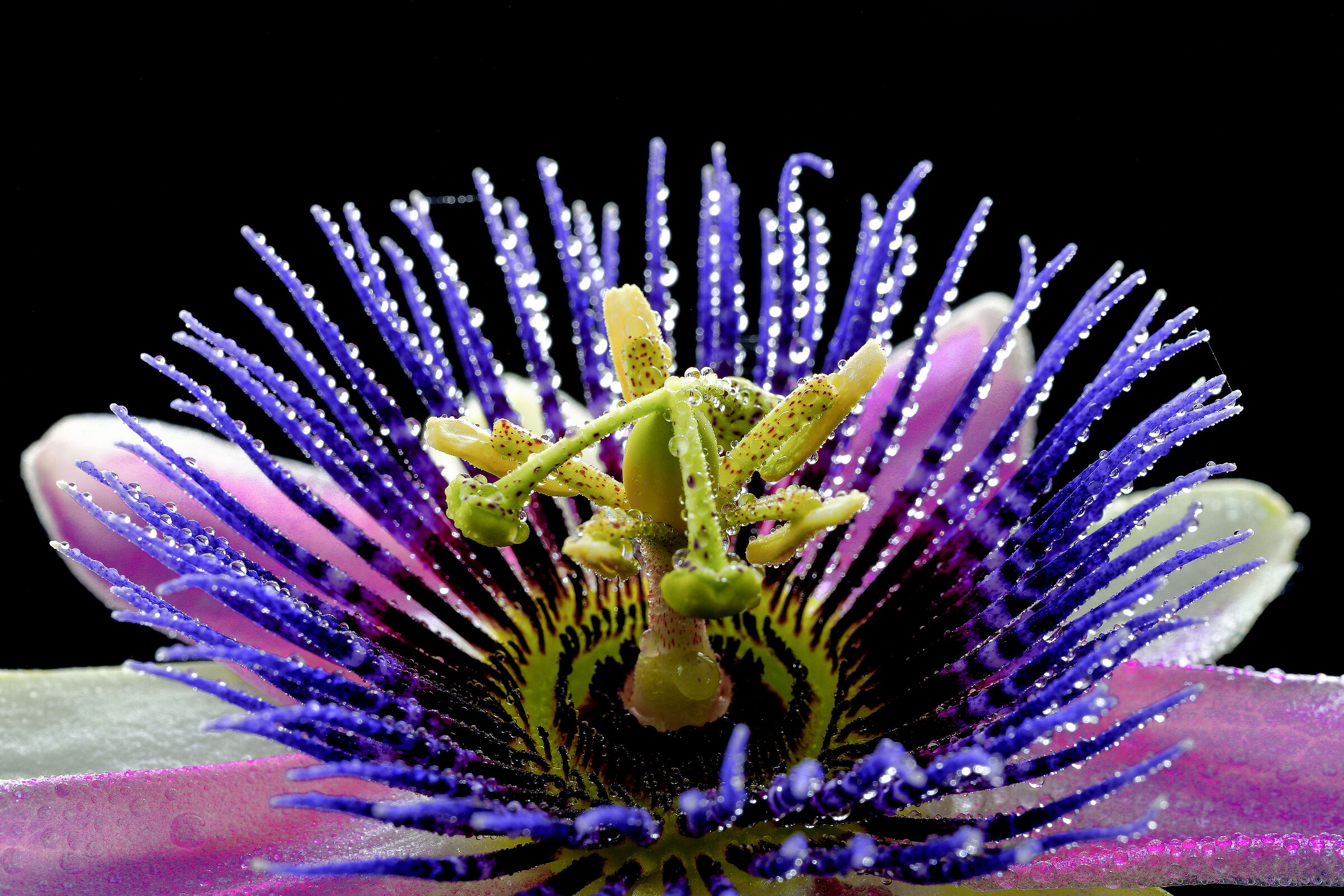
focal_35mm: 70
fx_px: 2613
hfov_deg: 28.8
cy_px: 448
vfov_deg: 19.5
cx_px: 672
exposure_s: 8
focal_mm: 70
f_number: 14
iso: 100
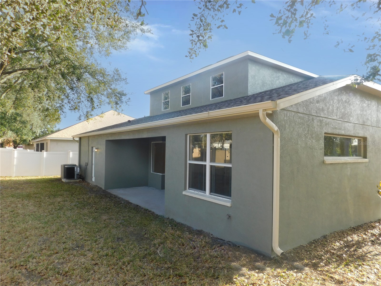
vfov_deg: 58.9
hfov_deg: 73.9
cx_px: 190
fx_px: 253
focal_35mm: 23
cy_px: 143
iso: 125
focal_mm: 4
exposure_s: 1/200
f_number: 3
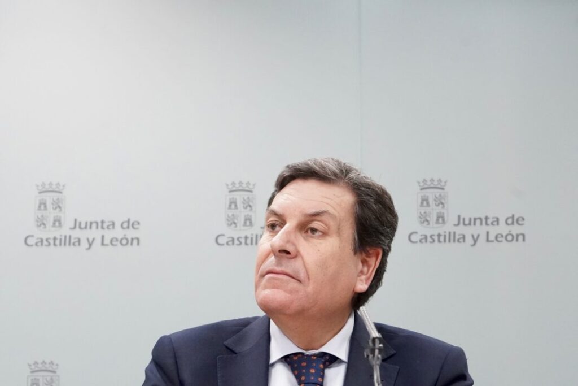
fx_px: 2119
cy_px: 193
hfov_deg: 15.5
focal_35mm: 132
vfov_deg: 10.4
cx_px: 289
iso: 8000
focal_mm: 88
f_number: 8
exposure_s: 1/200
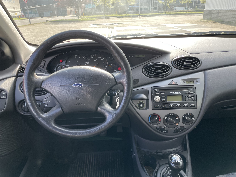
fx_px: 177
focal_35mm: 26
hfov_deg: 67.3
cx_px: 118
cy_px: 88
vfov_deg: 53.1
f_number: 1.6
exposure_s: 1/264
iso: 32
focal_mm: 4.2
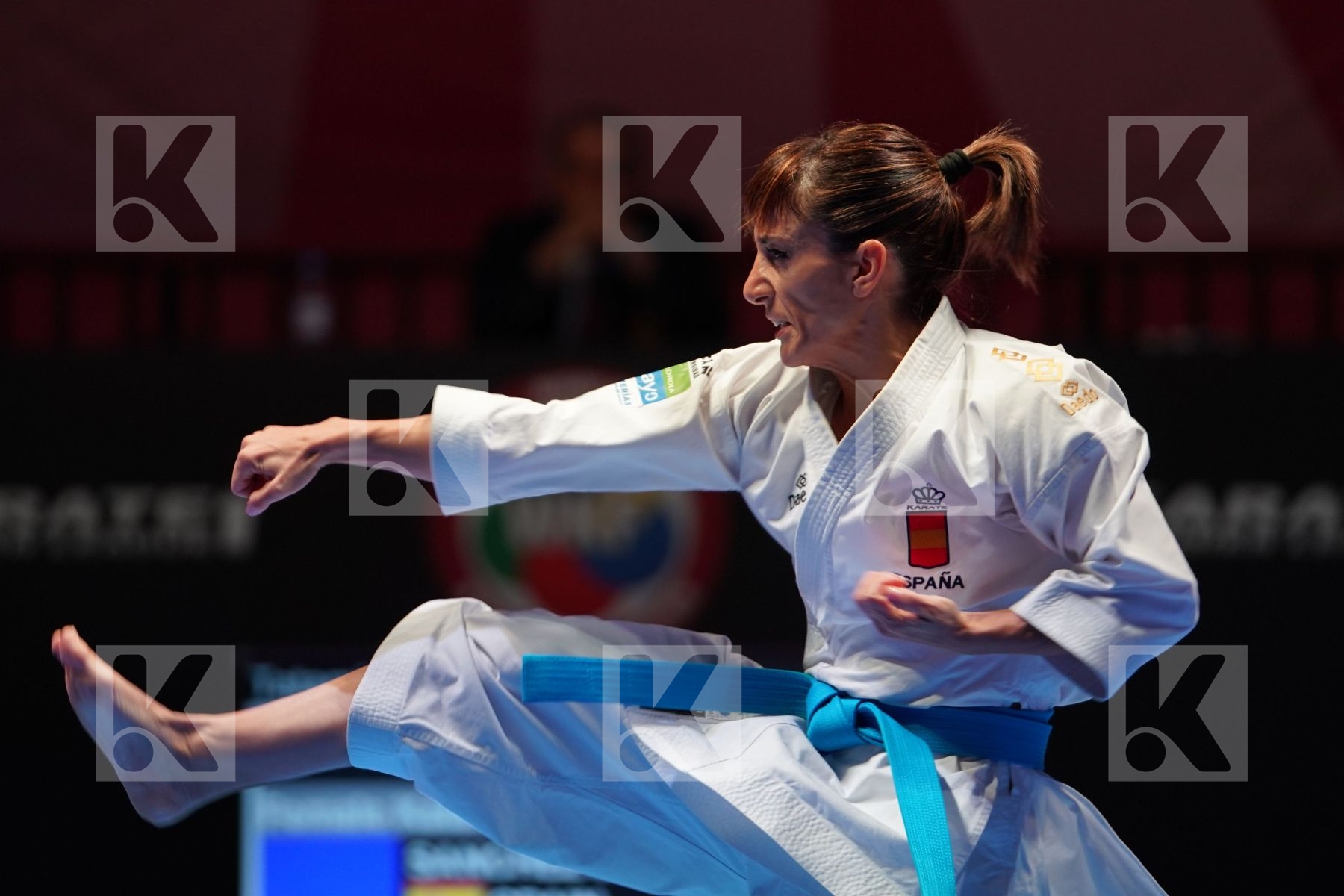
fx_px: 10751
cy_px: 448
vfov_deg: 4.8
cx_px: 672
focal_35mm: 288
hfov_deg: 7.2
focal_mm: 192
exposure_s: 1/500
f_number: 2.8
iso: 1000
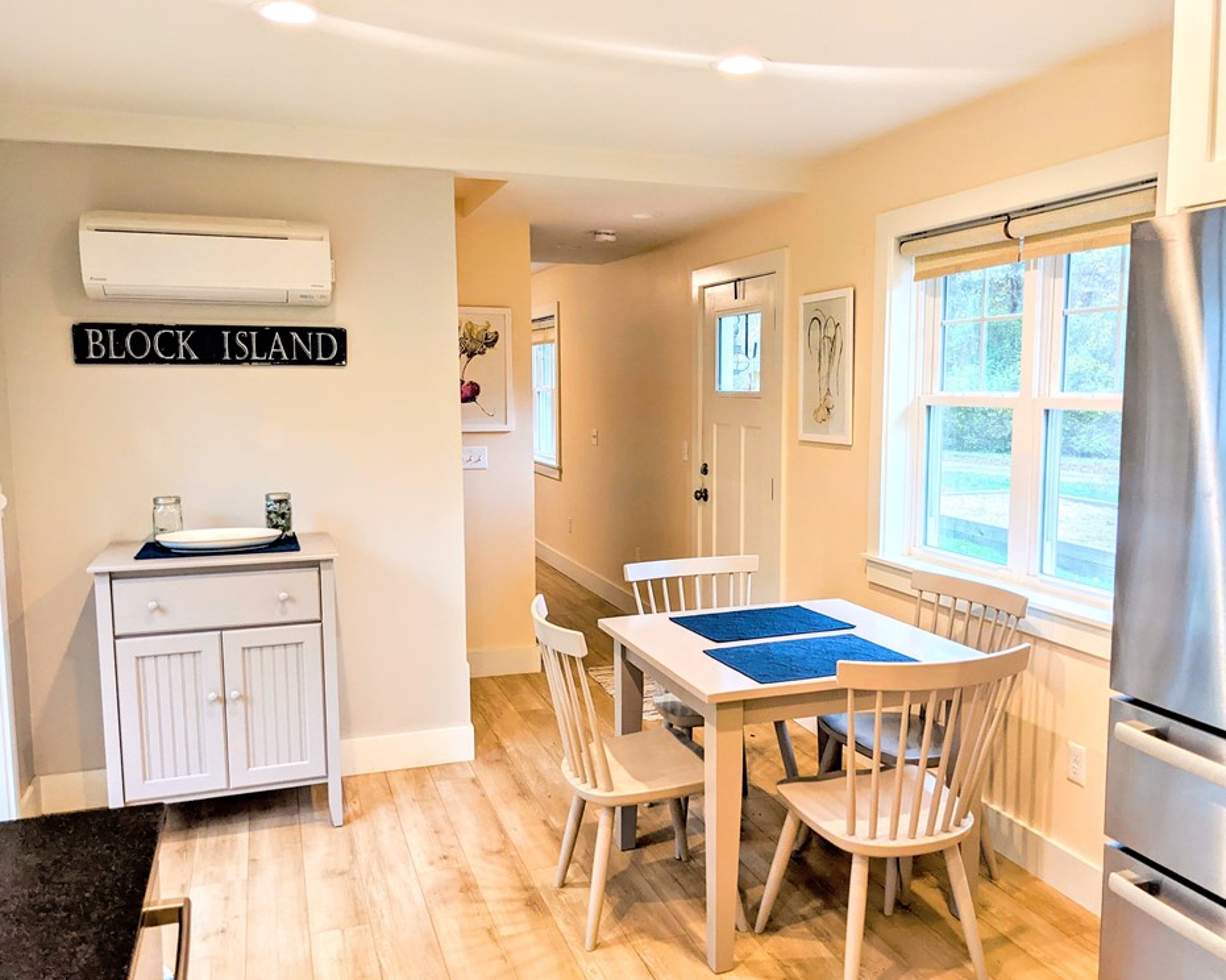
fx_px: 1052
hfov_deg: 60.4
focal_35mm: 29
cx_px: 656
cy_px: 493
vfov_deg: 49.9
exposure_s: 1/120
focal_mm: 4.38
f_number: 1.73
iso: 121
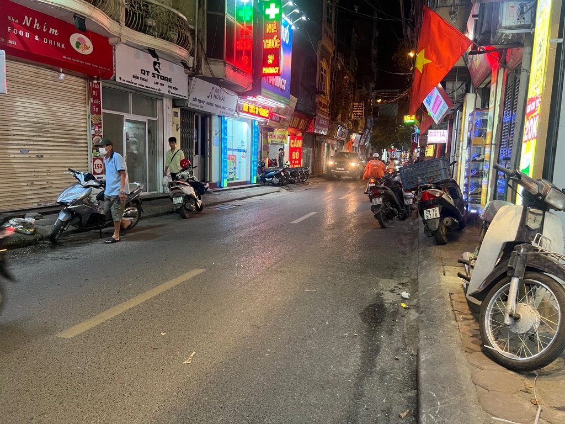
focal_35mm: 26
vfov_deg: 53.1
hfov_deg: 67.3
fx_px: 424
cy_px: 212
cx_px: 282
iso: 200
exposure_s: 1/50
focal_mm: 5.7
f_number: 1.5
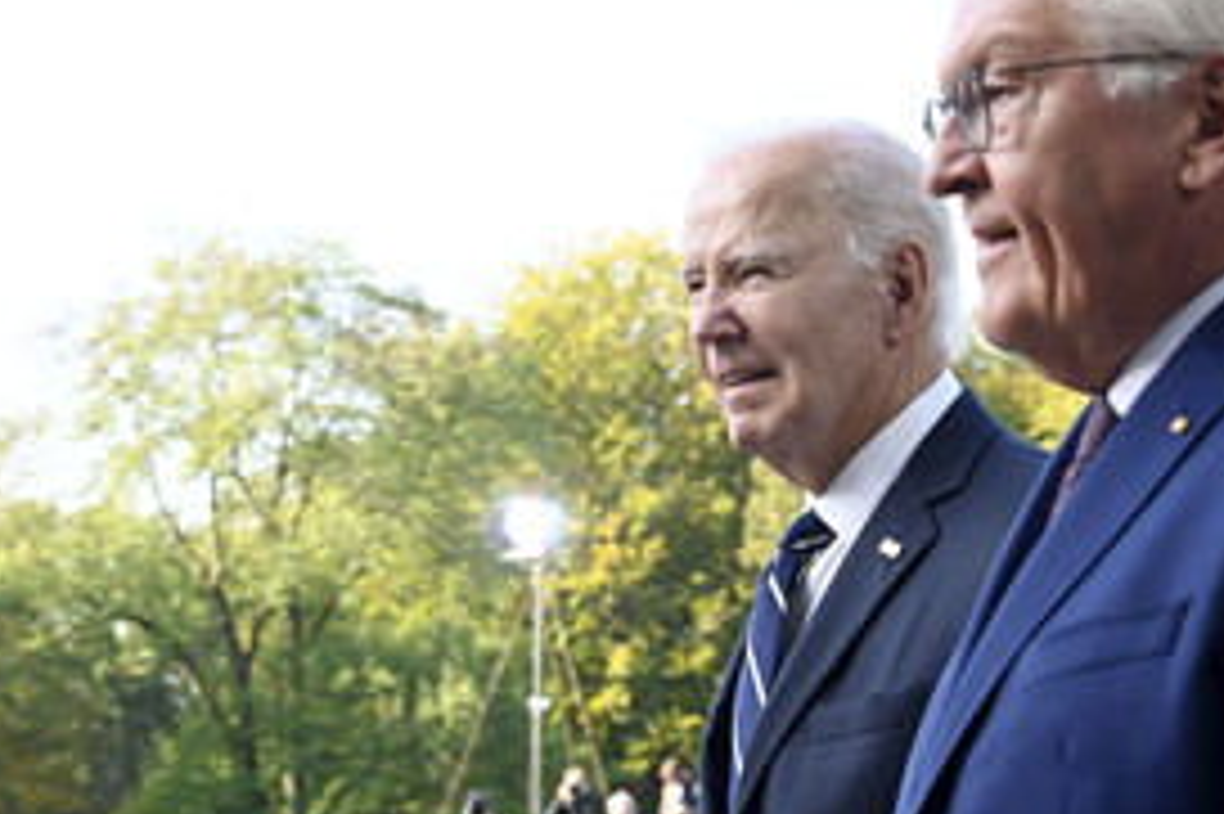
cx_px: 619
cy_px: 504
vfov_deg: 10.1
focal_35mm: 136
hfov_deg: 15.1
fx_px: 4621
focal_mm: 82
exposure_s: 1/250
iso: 1250
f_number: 11
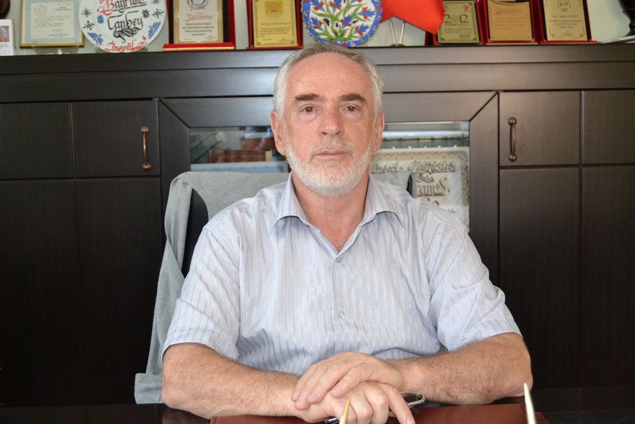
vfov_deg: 26.5
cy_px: 212
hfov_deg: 38.9
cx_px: 318
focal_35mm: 51
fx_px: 900
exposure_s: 1/60
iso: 1600
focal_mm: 34
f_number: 4.5
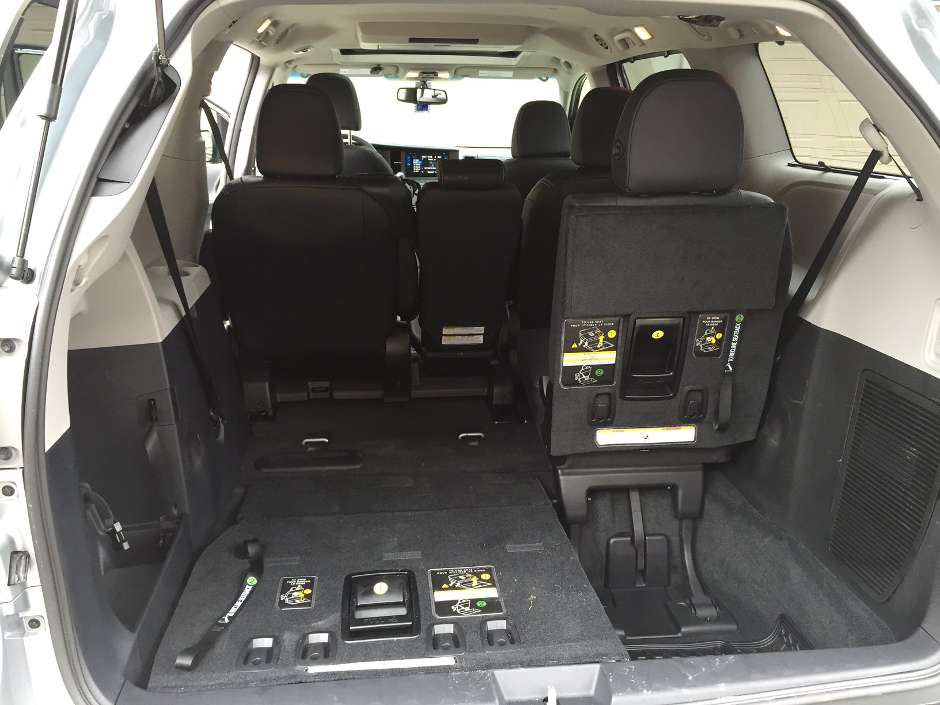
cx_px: 470
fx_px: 787
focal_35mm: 29
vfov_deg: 48.2
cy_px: 352
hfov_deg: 61.7
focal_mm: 4.15
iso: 80
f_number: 2.2
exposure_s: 1/30
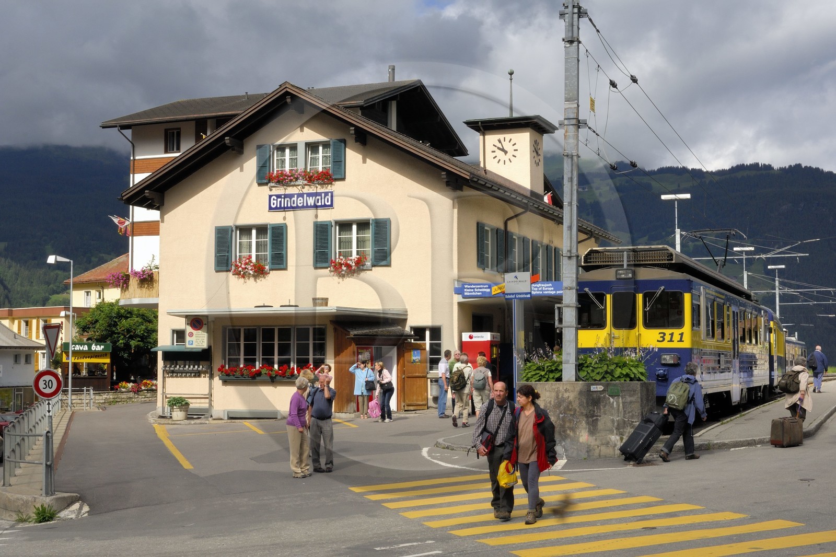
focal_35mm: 51
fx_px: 1184
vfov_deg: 26.5
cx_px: 418
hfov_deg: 38.9
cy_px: 278
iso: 100
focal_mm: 34
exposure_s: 1/160
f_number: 14
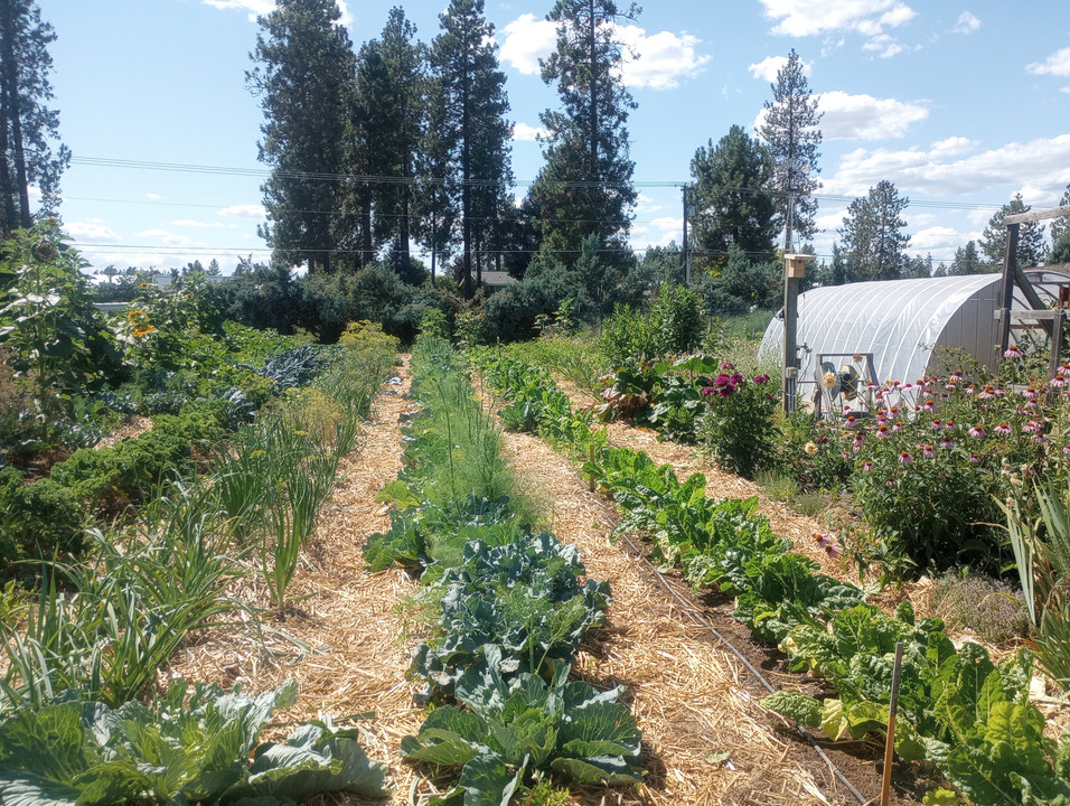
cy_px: 421
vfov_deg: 46.9
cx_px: 564
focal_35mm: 30
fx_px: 929
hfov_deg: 59.9
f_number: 1.8
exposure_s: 1/554
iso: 114
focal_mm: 4.27
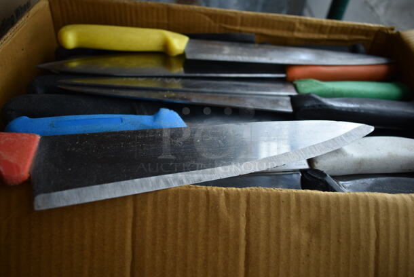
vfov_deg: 41.8
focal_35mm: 32
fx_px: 363
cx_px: 207
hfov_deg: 59.4
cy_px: 138
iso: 100
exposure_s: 1/60
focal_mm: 21
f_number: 4
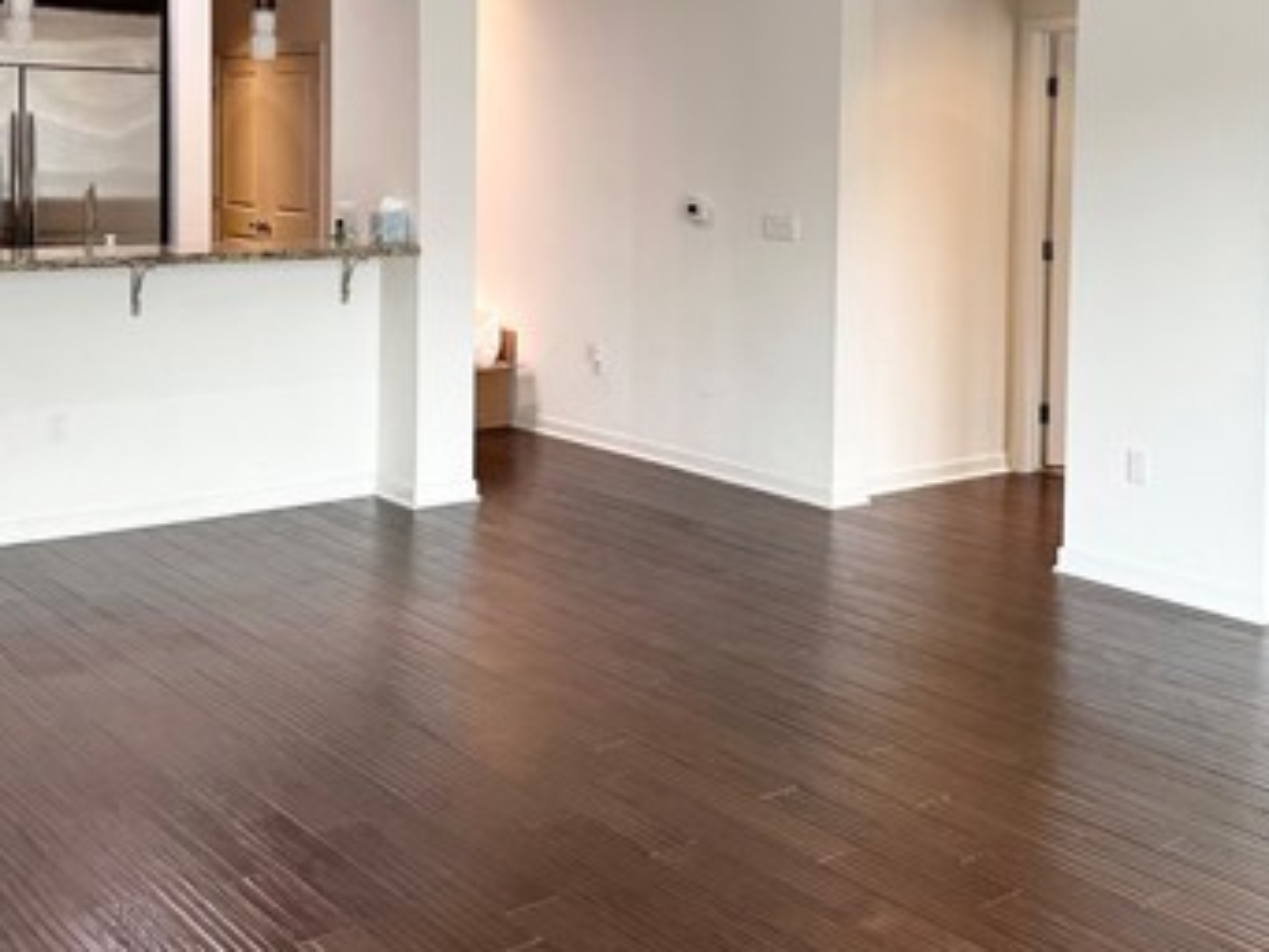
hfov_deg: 42.0
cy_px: 190
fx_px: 1650
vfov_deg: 31.4
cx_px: 685
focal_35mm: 45
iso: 125
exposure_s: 1/120
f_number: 1.78
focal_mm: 6.86
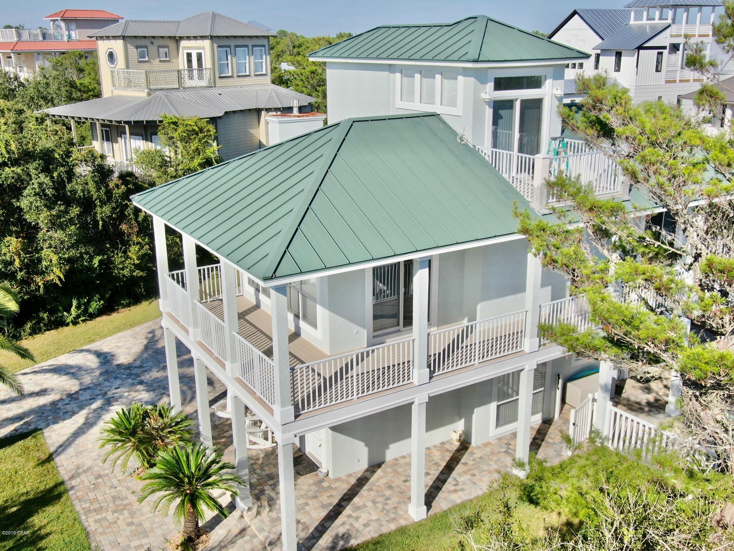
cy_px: 276
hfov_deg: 51.4
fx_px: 763
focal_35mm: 36
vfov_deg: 39.7
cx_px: 367
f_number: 3.3
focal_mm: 6.21
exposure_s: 1/1250
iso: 100
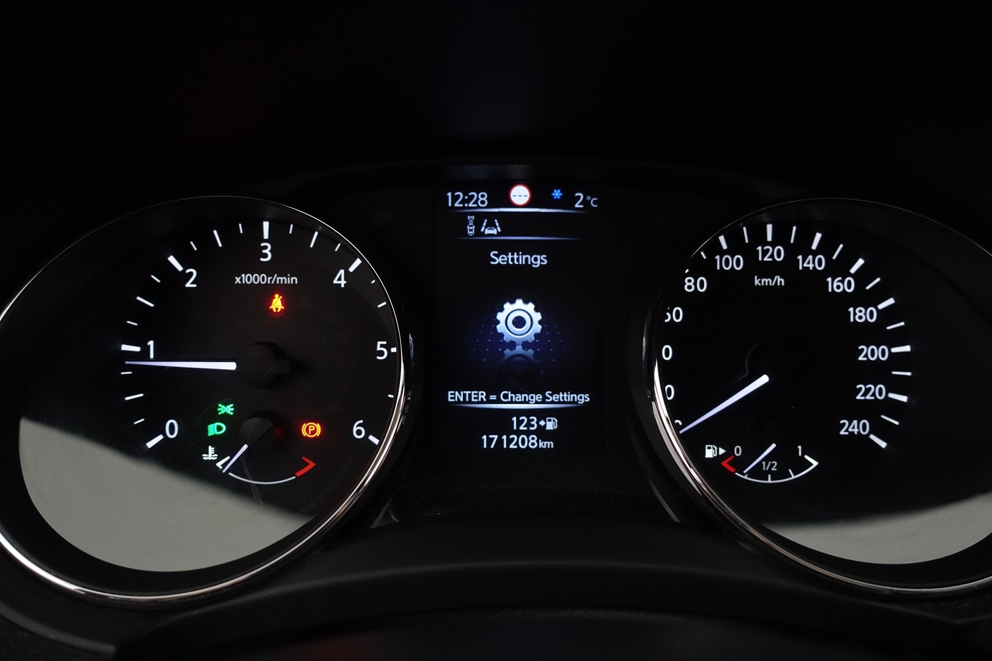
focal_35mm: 24
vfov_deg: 53.1
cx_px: 496
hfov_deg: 73.7
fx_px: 661
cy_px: 330
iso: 1000
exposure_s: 1/60
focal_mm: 8.8
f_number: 2.5
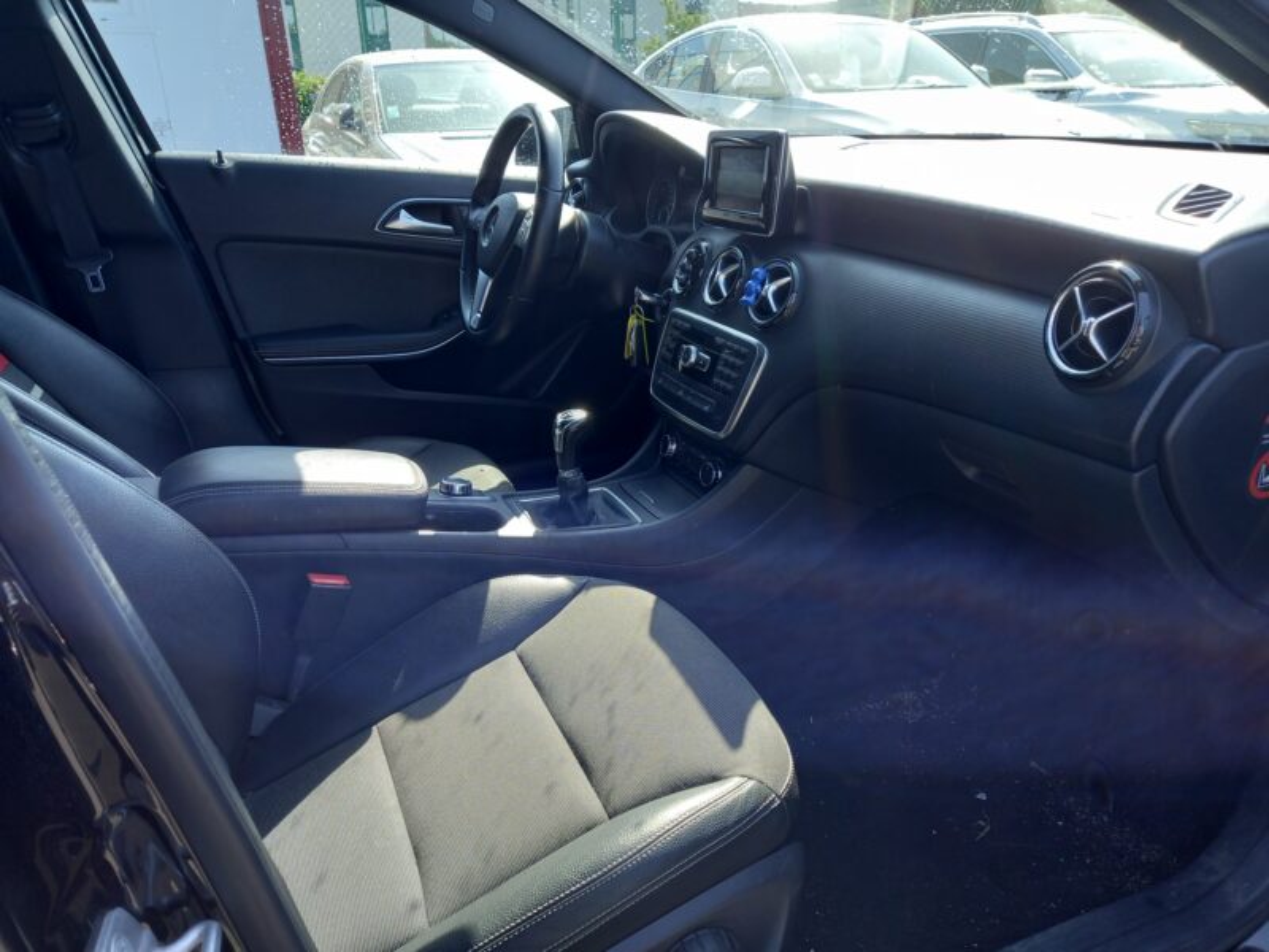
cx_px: 634
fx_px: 916
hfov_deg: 69.4
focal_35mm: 25
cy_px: 476
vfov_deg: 54.9
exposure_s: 1/50
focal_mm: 4.6
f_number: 2
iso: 32
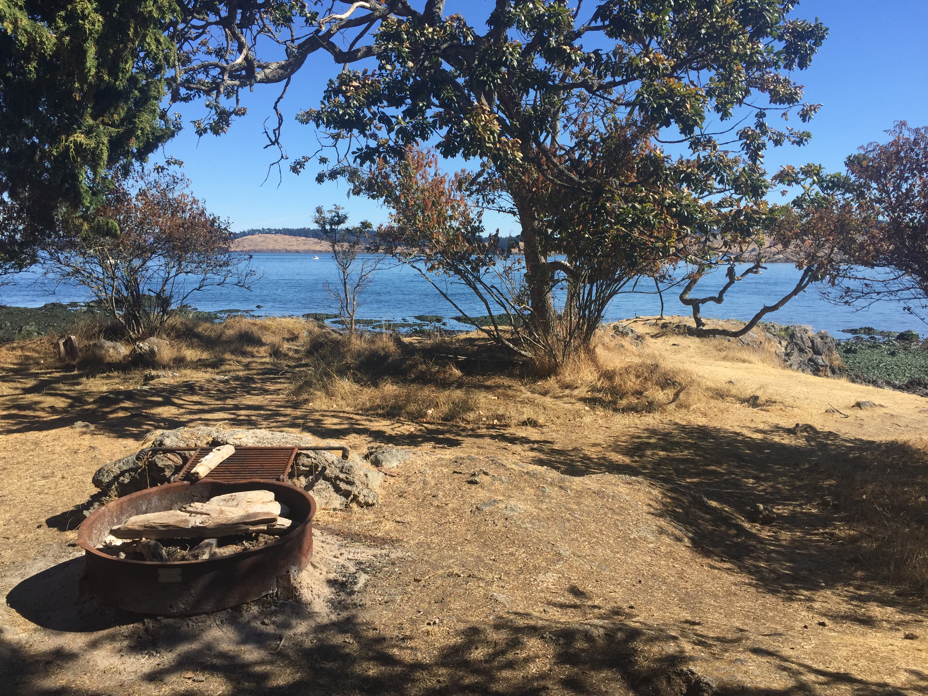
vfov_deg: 48.2
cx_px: 464
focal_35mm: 29
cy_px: 348
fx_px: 777
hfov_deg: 61.7
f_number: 2.2
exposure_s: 1/1276
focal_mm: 4.15
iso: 32
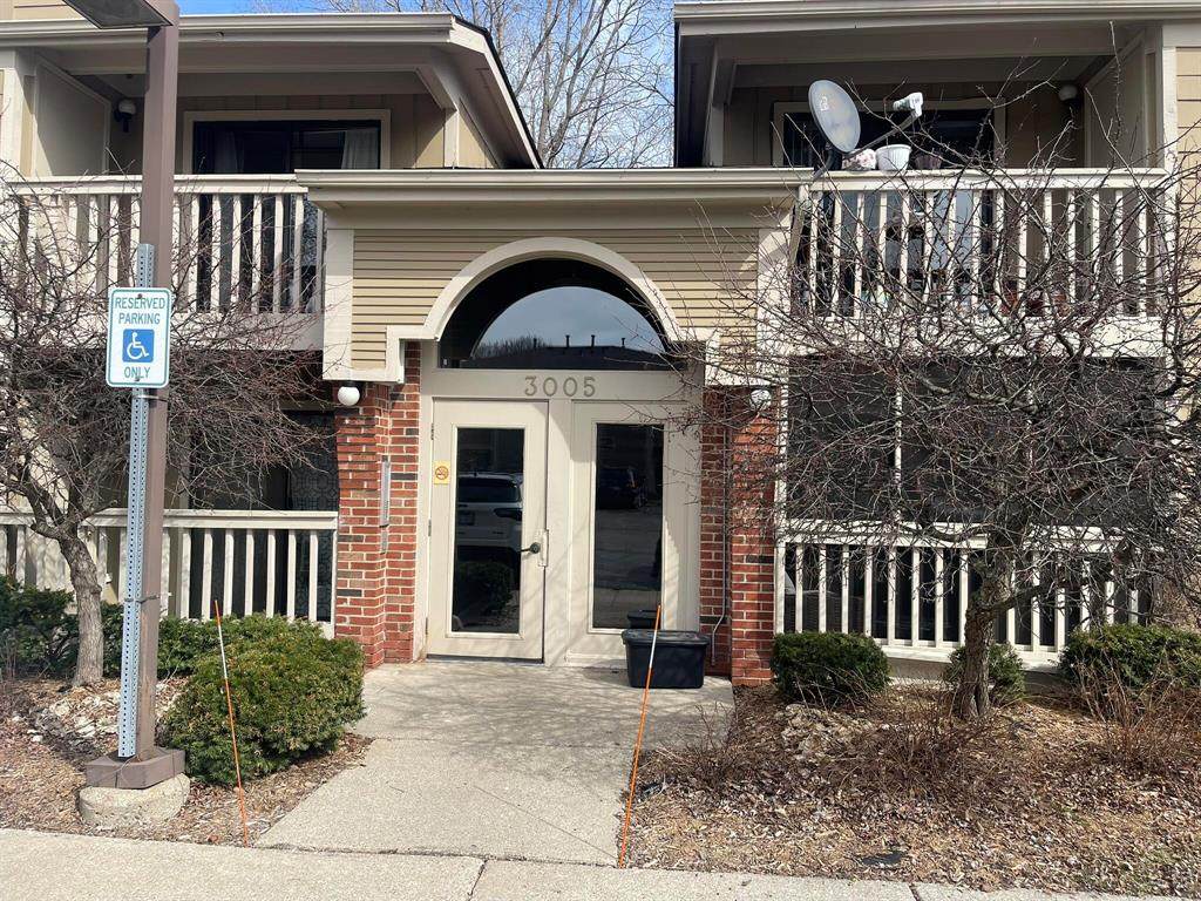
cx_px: 600
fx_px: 867
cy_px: 450
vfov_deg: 54.9
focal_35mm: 25
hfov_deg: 69.4
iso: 32
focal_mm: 5.1
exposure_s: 1/2012
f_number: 1.6
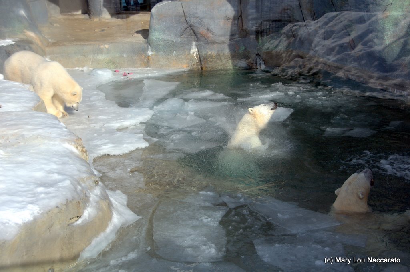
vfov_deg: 20.6
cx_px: 205
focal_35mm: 66
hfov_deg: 30.5
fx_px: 751
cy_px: 136
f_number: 5.6
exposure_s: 1/2000
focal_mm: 44
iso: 250
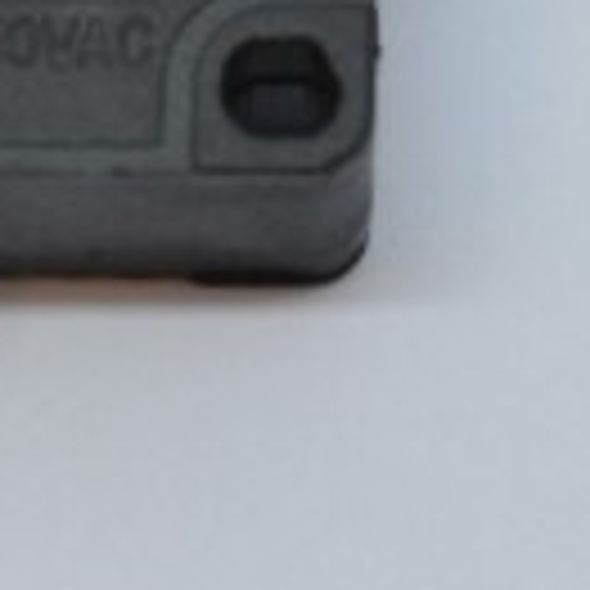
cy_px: -390
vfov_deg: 4.5
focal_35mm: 385
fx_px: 7431
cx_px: 329
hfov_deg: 4.5
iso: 400
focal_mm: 55
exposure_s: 1/80
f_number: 5.6
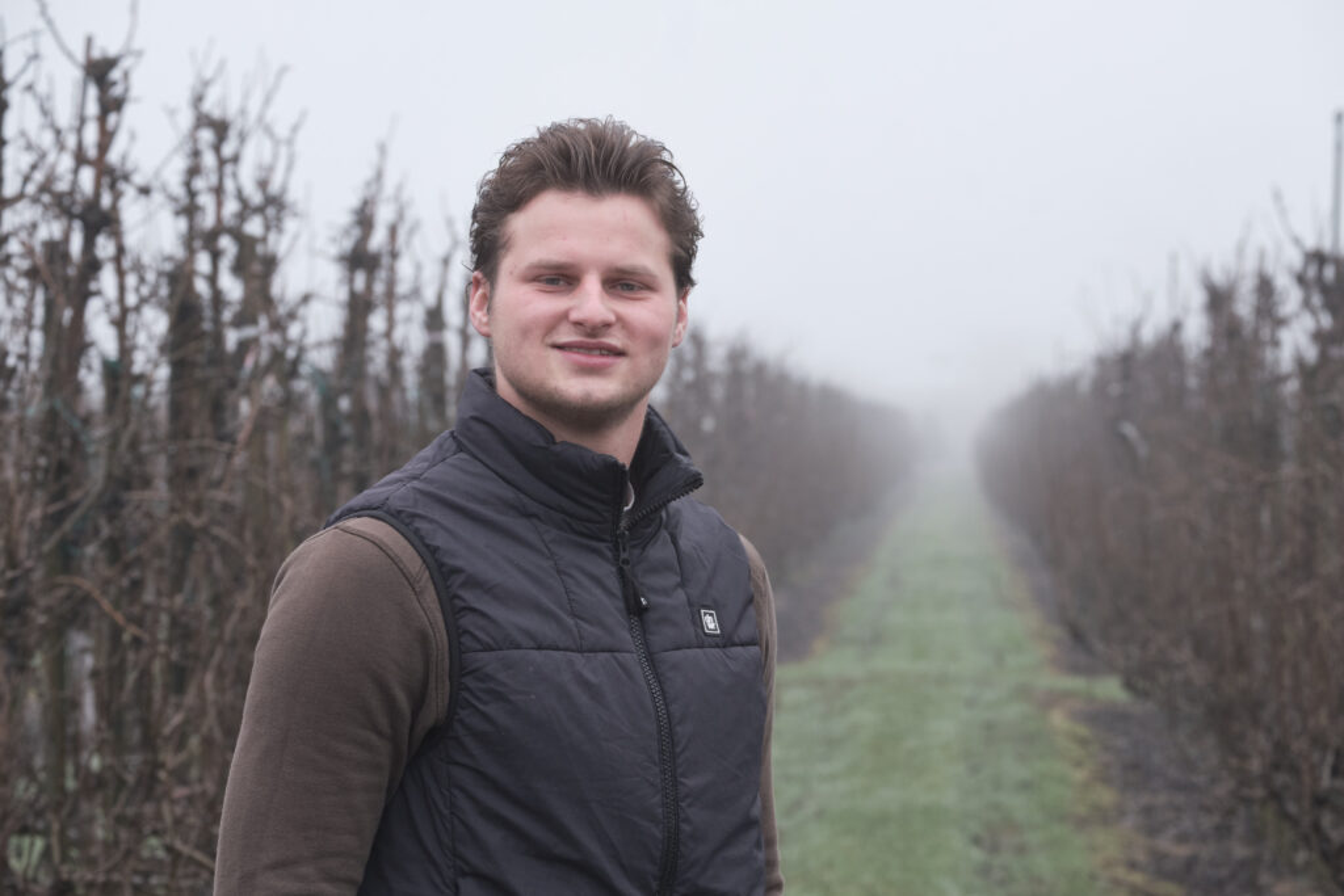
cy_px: 448
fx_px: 5339
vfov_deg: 9.6
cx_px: 672
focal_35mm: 143
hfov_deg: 14.3
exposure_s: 1/120
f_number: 7.1
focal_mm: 95
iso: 500
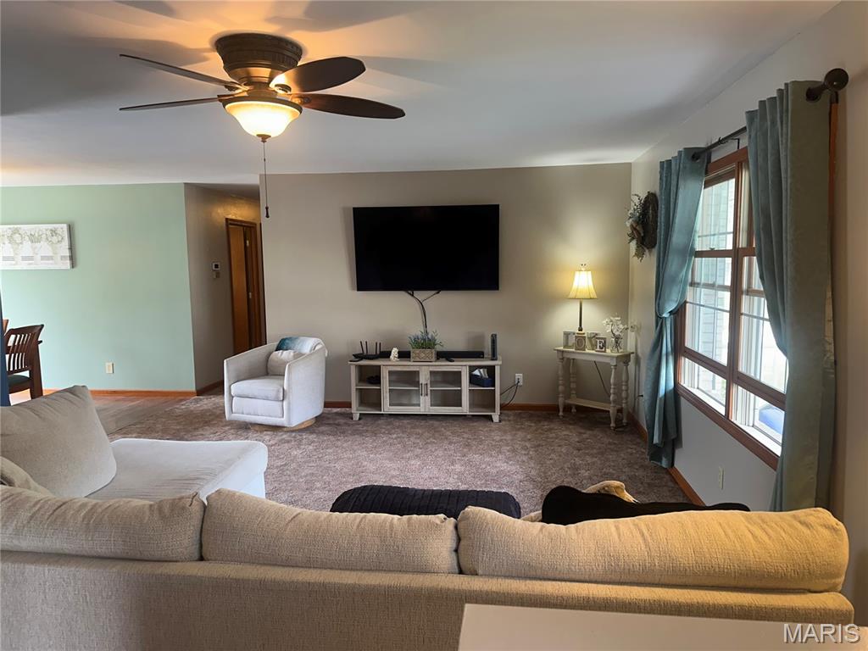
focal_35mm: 24
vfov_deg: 56.8
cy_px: 326
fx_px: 602
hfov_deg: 71.6
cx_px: 434
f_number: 1.78
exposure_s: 1/60
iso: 160
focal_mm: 6.86
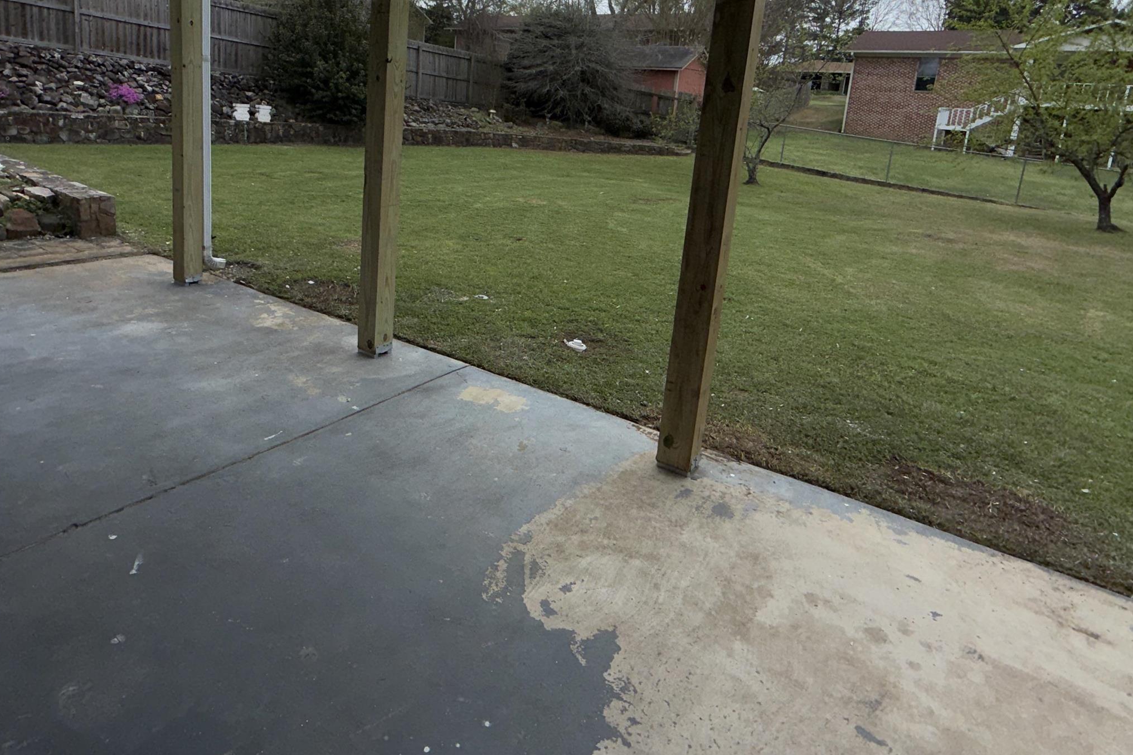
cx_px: 500
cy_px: 232
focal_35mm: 22
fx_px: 692
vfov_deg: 55.6
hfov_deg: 78.3
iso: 16
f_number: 2.2
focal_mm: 2.22
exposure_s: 1/1795
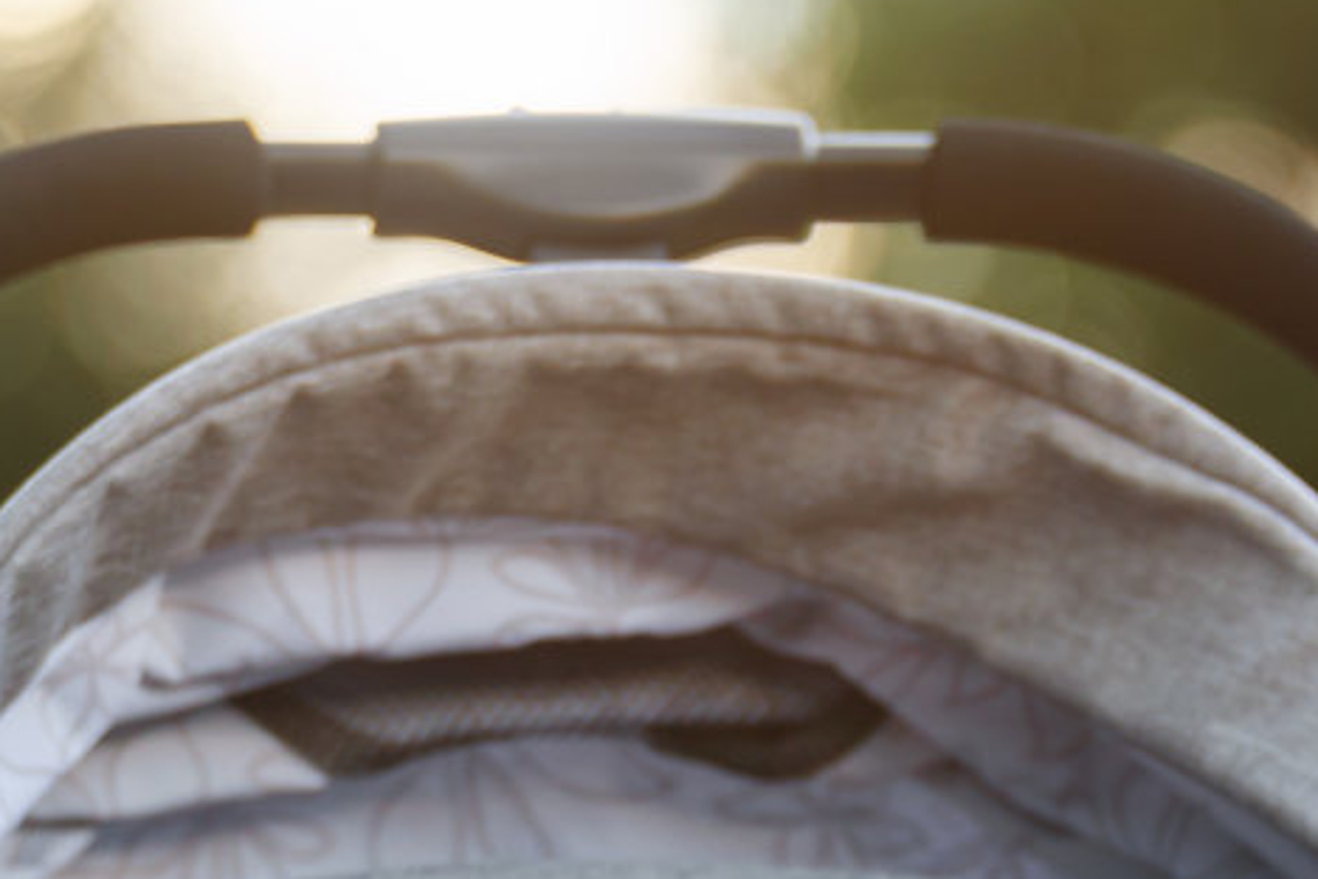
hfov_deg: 4.7
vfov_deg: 3.1
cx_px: 786
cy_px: 1489
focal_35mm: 438
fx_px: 16034
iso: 400
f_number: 2.8
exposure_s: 1/200
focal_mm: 128
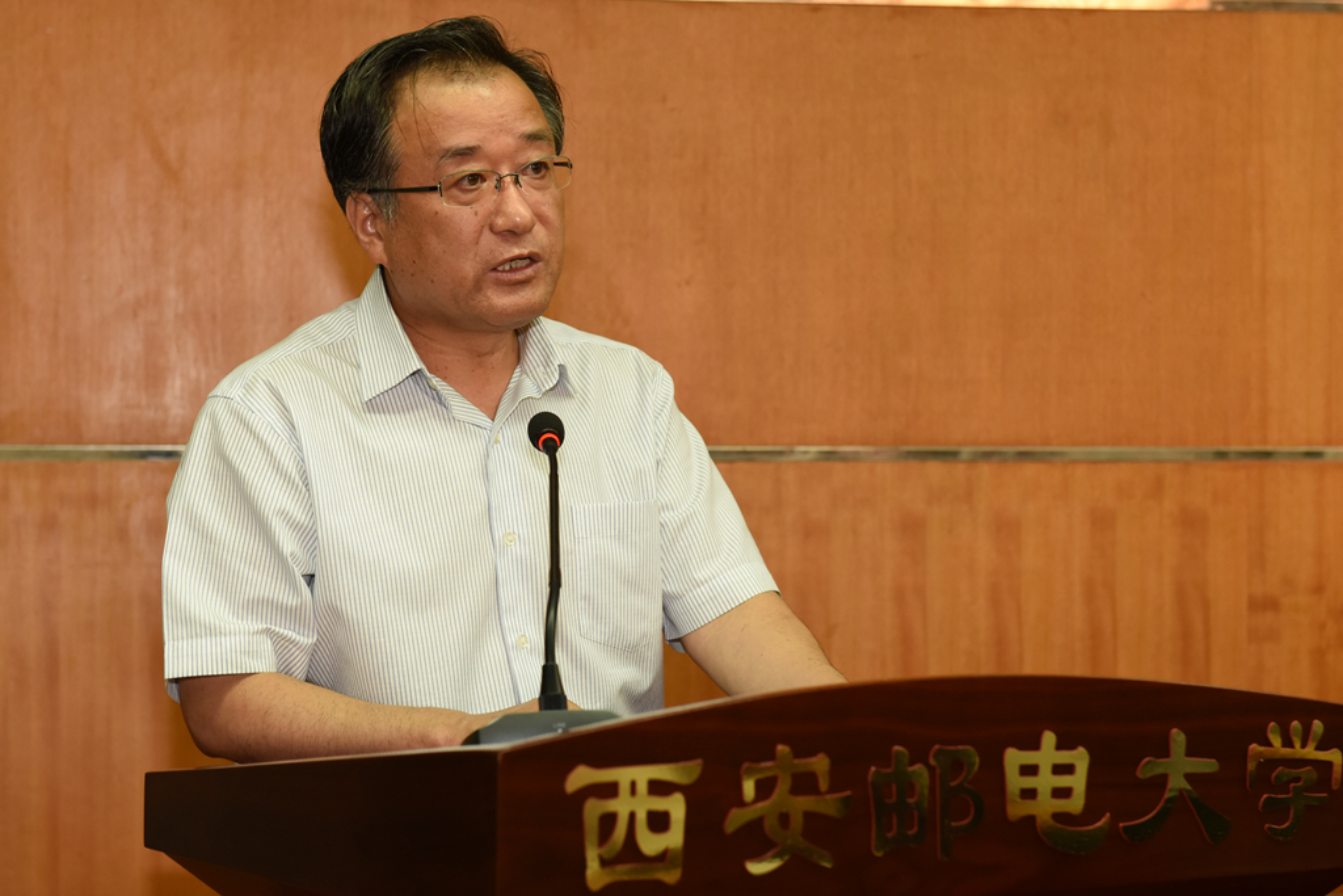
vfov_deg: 19.5
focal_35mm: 70
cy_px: 448
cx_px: 672
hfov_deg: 28.8
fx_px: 2612
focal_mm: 70
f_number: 5.6
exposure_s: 1/100
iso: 1000
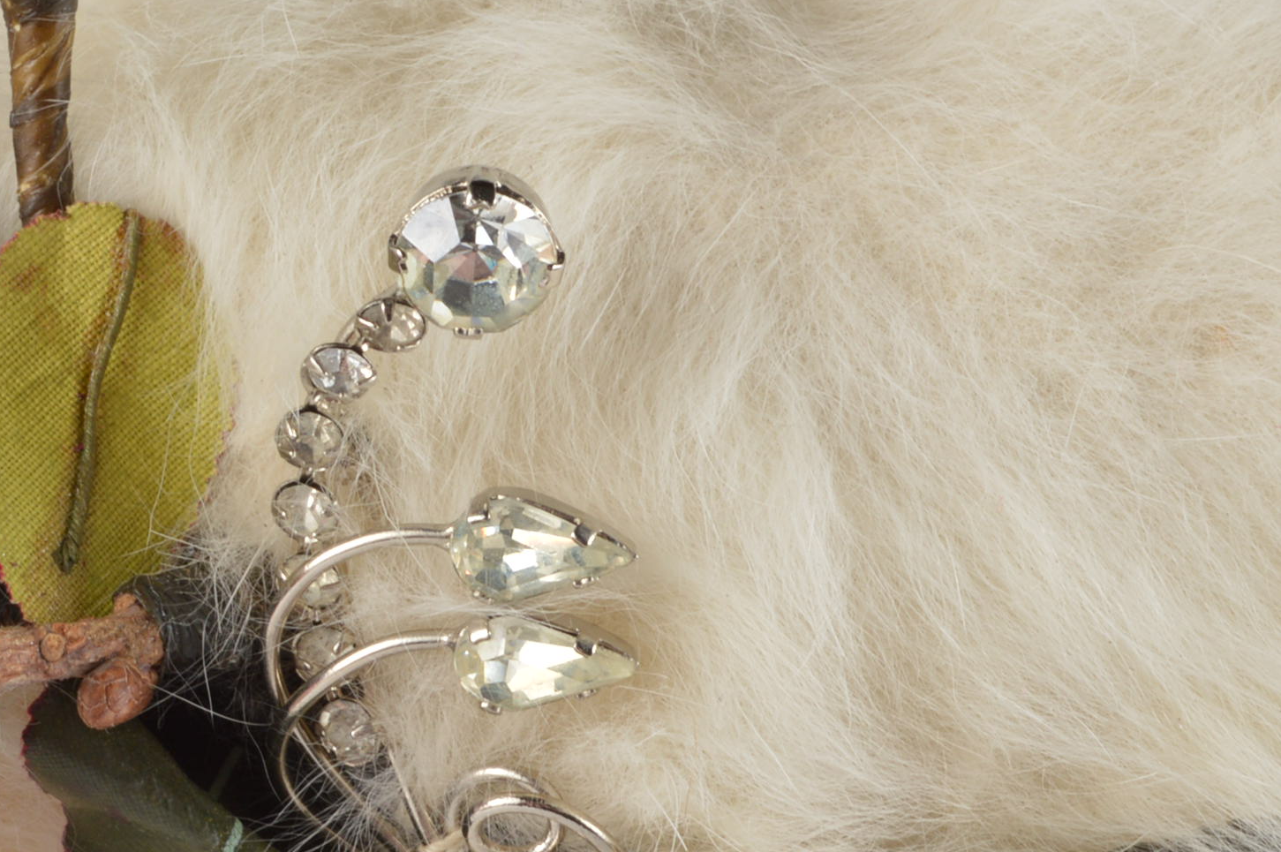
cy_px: 506
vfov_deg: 9.6
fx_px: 5084
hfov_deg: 14.3
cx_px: 402
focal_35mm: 143
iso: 200
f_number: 14
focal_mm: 46
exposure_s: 1/125
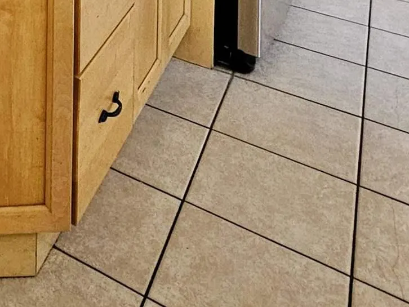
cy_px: -338
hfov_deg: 26.4
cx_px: -190
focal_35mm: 55
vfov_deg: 17.3
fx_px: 650
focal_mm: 2.2
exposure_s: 1/40
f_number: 2.2
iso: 320
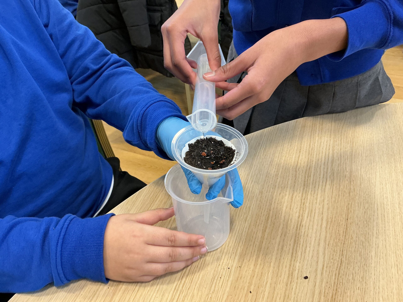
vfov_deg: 48.2
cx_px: 202
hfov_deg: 61.7
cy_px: 151
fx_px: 338
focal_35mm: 29
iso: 160
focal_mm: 3
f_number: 1.8
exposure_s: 1/50
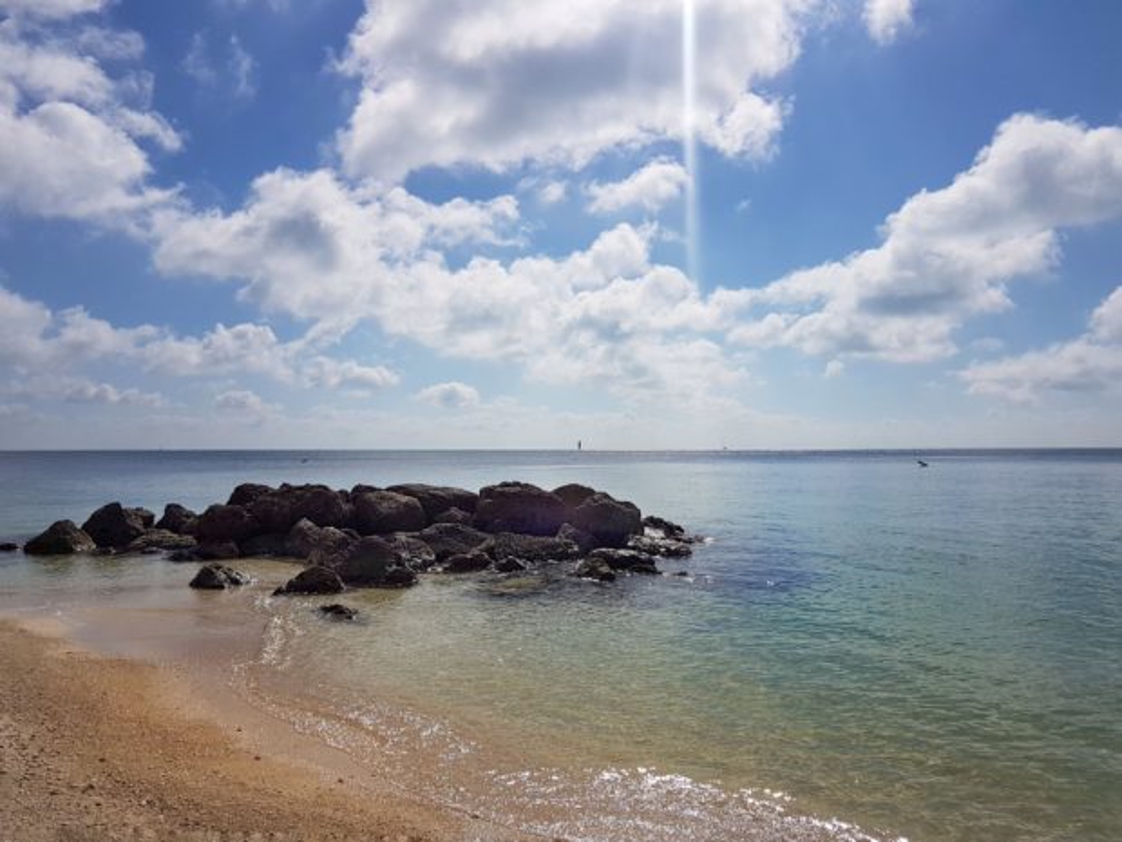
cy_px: 421
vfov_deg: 53.1
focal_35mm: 26
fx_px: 843
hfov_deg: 67.3
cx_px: 561
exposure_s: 1/10336
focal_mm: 4.2
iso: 40
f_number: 1.7
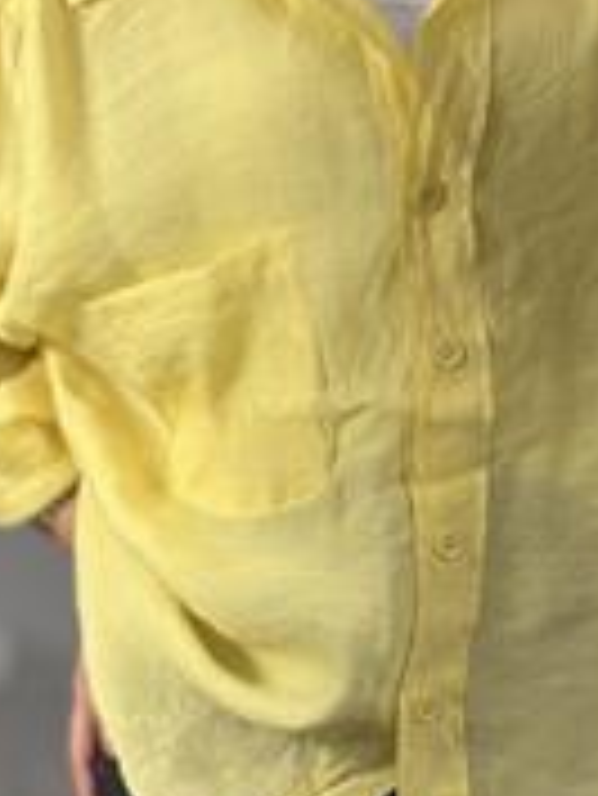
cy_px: 420
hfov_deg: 13.2
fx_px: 2577
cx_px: 337
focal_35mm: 112
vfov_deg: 17.6
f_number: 1.78
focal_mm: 6.86
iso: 80
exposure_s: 1/183
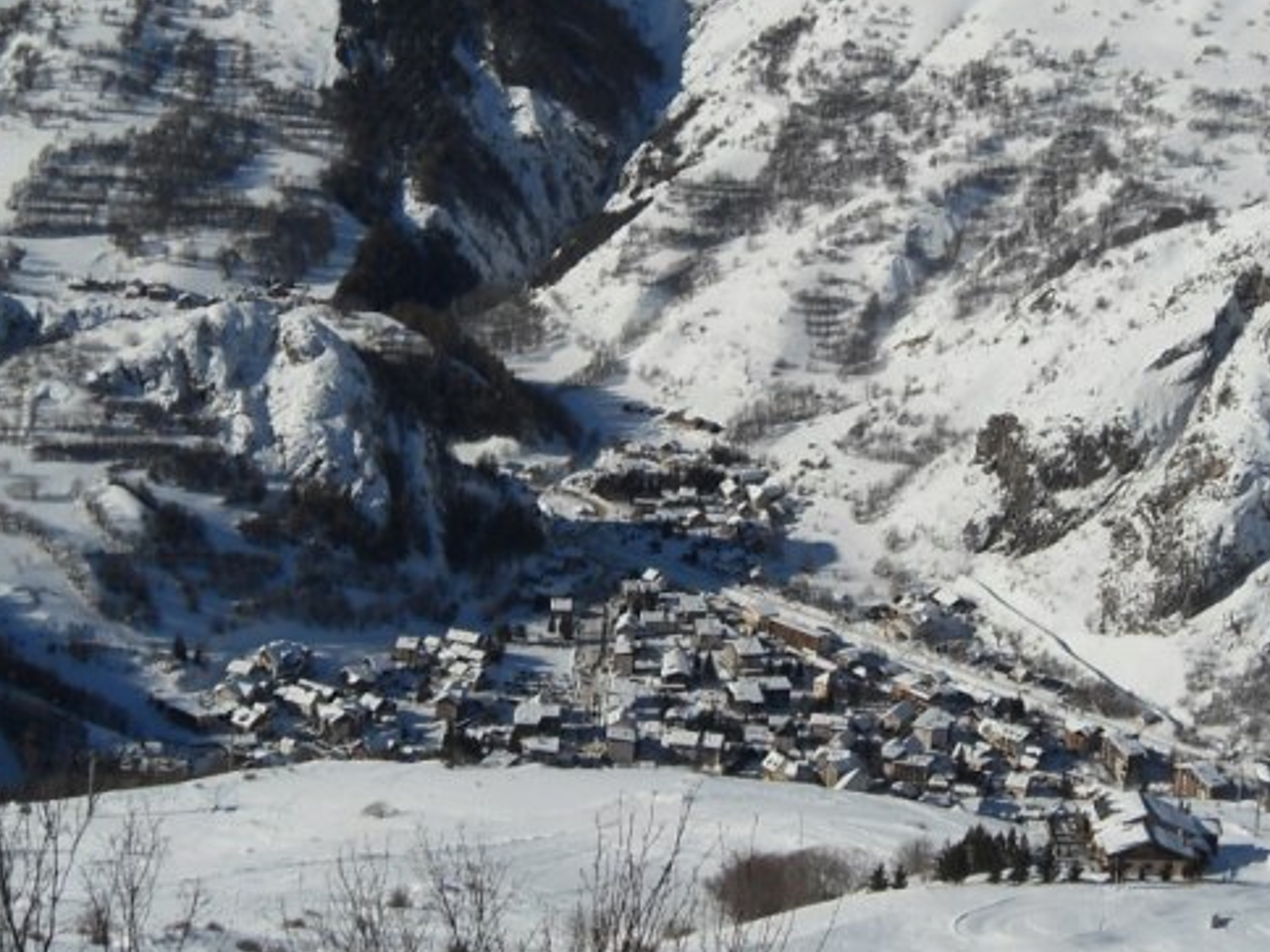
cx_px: 848
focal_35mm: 74
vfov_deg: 19.9
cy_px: 386
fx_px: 2715
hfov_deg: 26.2
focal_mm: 6.3
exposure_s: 1/500
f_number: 8.2
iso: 80
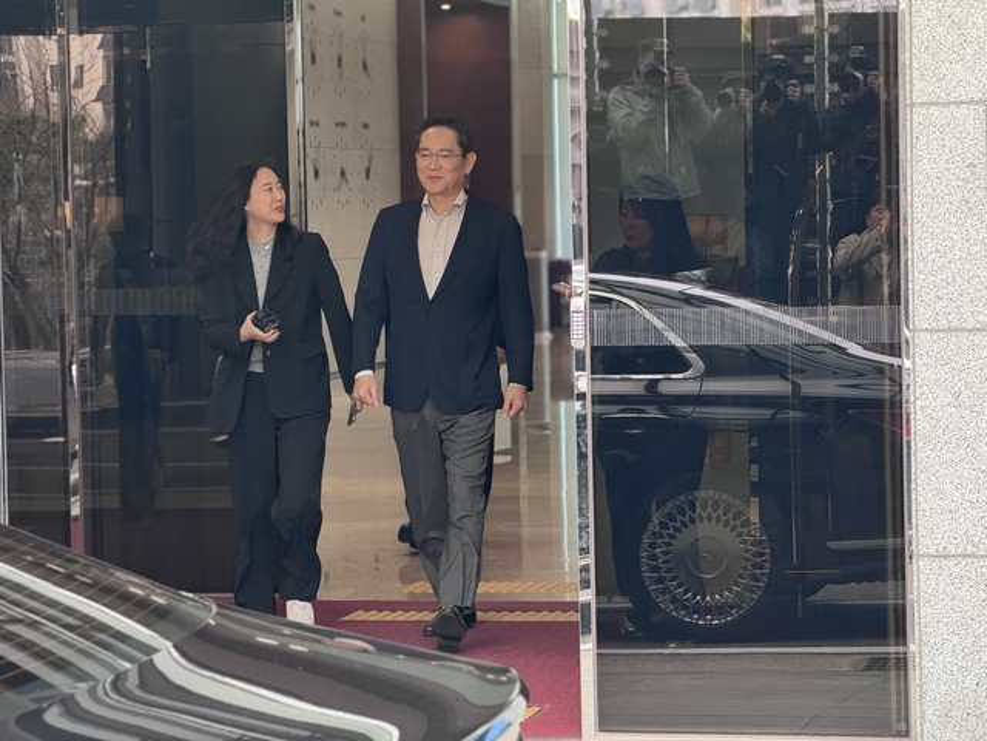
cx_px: 494
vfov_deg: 12.3
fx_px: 3422
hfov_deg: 16.4
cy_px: 370
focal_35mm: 120
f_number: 2.8
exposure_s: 1/99
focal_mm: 15.66
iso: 200
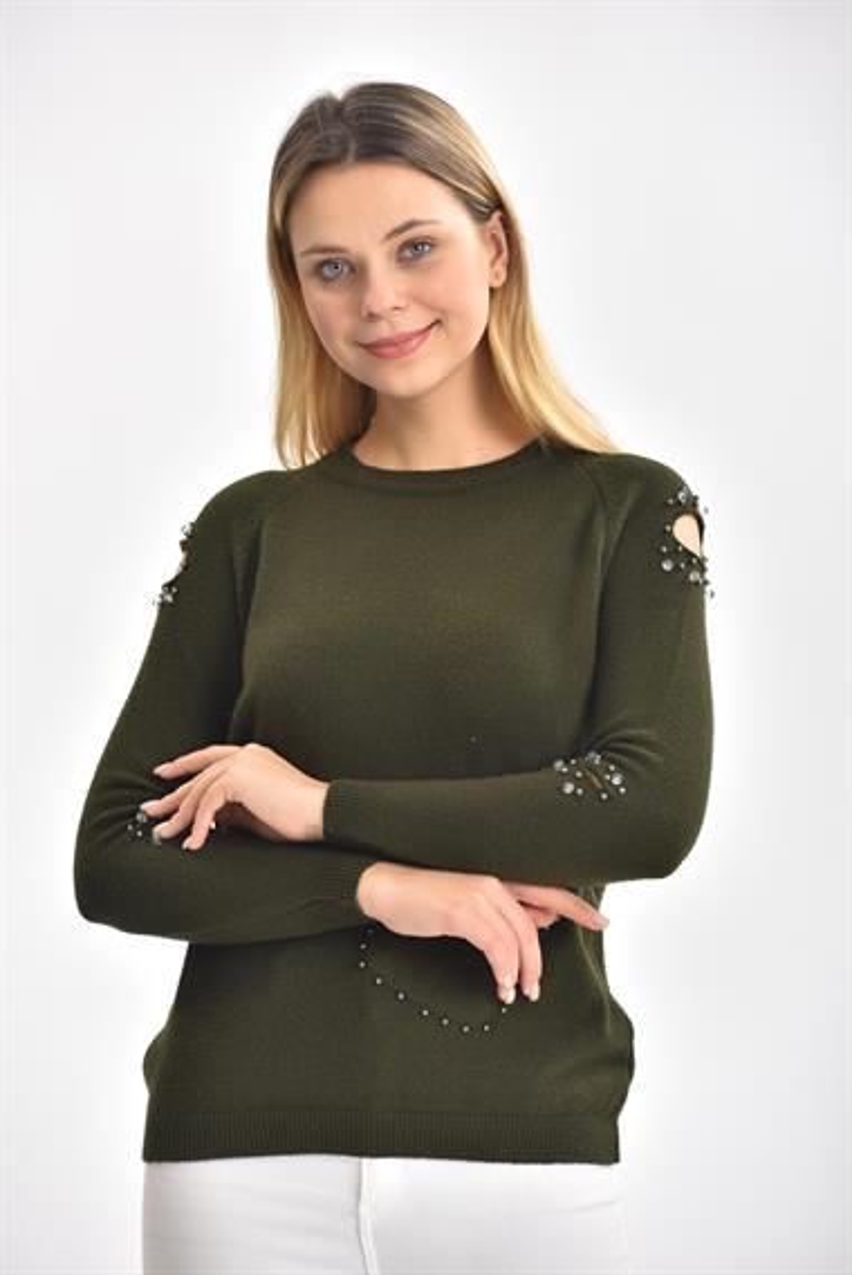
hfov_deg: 6.9
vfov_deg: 10.3
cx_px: 426
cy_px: 638
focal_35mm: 200
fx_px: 7091
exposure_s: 1/160
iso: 100
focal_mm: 200
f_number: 6.3
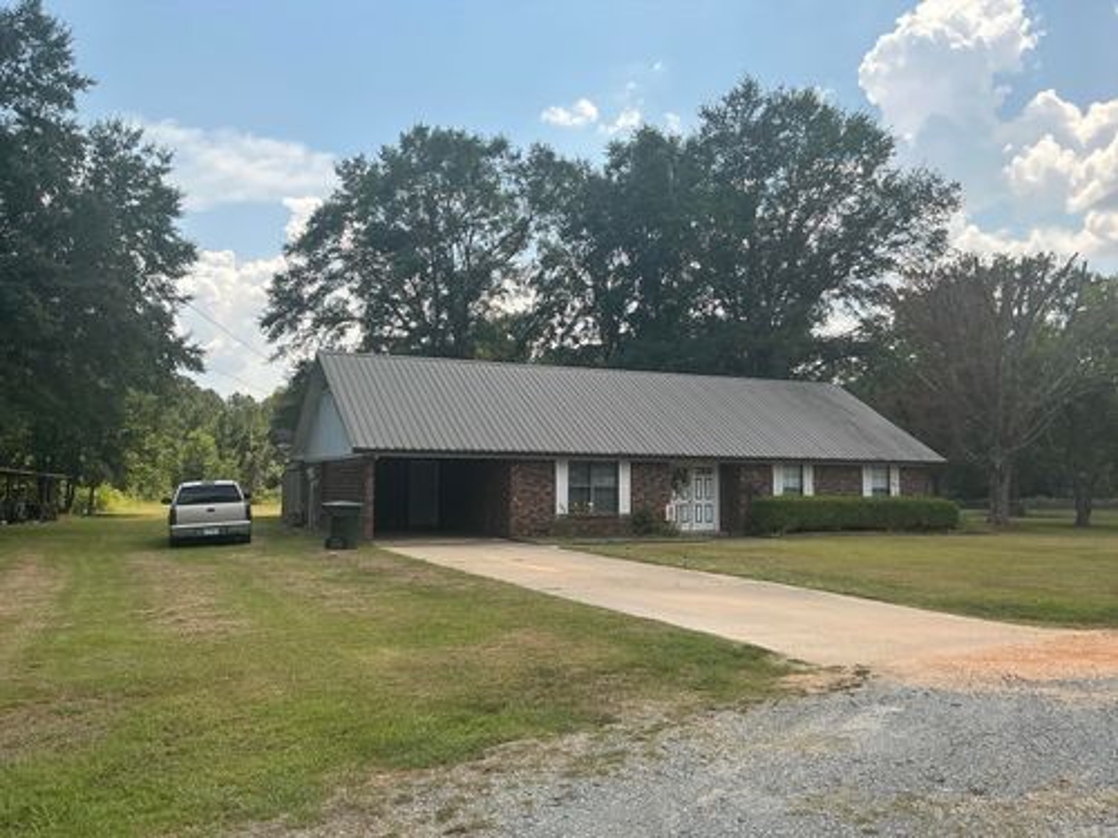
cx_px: 559
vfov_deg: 49.7
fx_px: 904
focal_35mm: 28
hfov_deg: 63.4
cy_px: 419
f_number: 1.8
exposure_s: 1/1577
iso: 25
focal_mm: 3
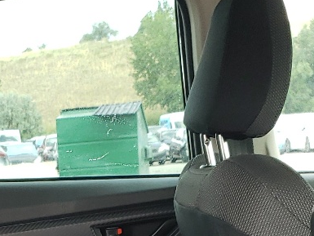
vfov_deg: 12.3
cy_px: 448
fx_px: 980
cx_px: 23
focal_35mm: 108
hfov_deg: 17.9
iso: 88
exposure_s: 1/100
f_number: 1.5
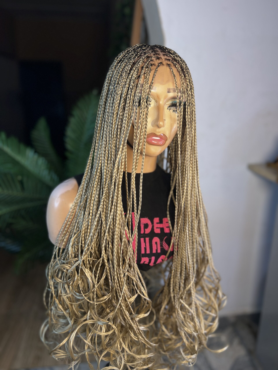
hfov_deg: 53.1
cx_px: 139
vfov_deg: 67.3
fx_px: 278
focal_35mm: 26
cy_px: 185
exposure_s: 1/161
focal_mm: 5.7
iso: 40
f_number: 1.5
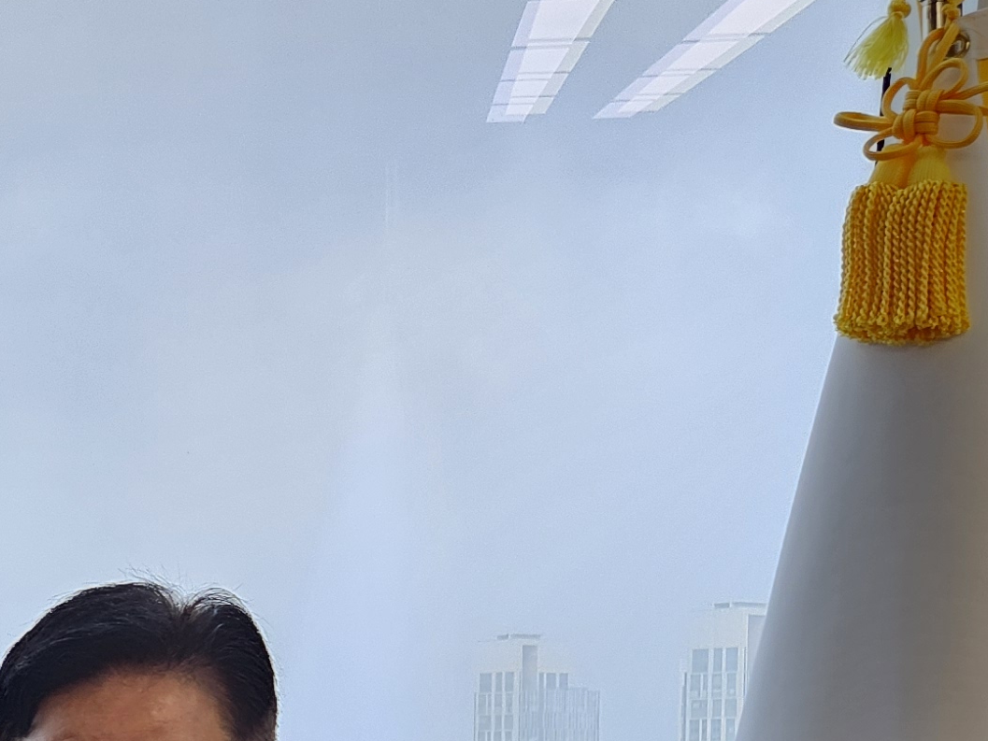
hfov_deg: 20.8
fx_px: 2483
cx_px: -231
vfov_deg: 16.3
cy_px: 882
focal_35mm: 87
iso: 50
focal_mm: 5.4
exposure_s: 1/120
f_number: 1.8
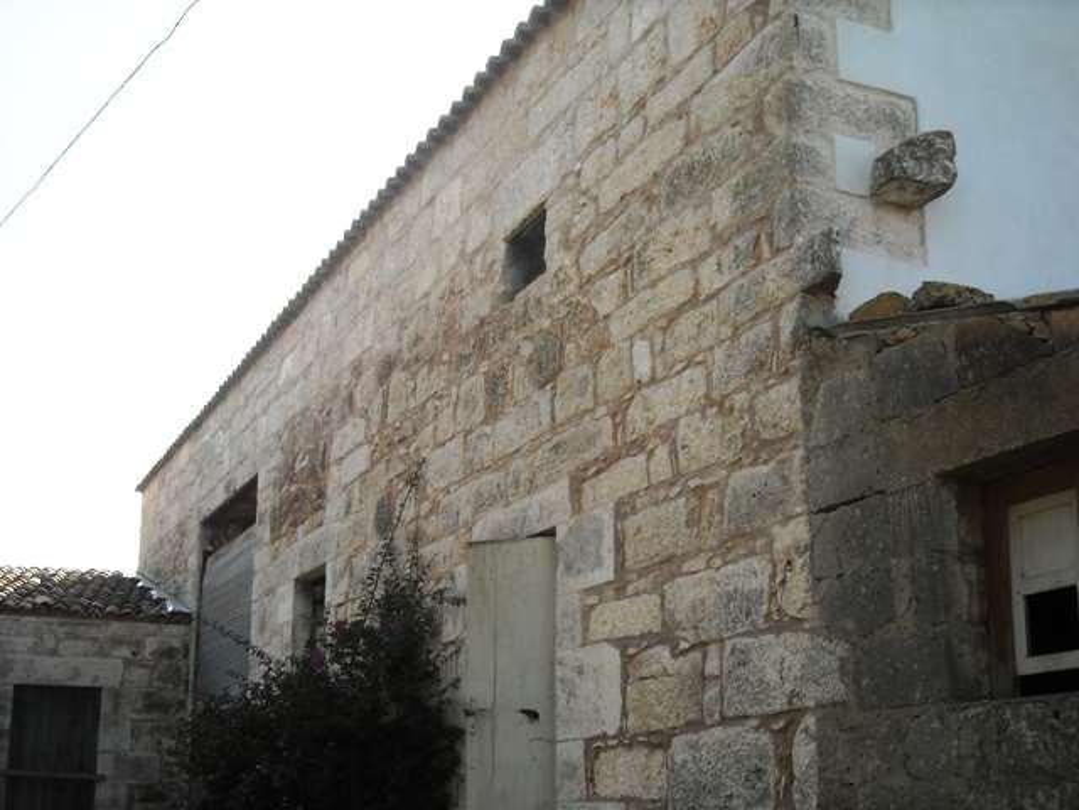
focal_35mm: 49
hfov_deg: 38.9
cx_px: 540
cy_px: 405
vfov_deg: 29.7
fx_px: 1527
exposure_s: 1/402
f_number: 3.2
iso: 64
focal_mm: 7.92
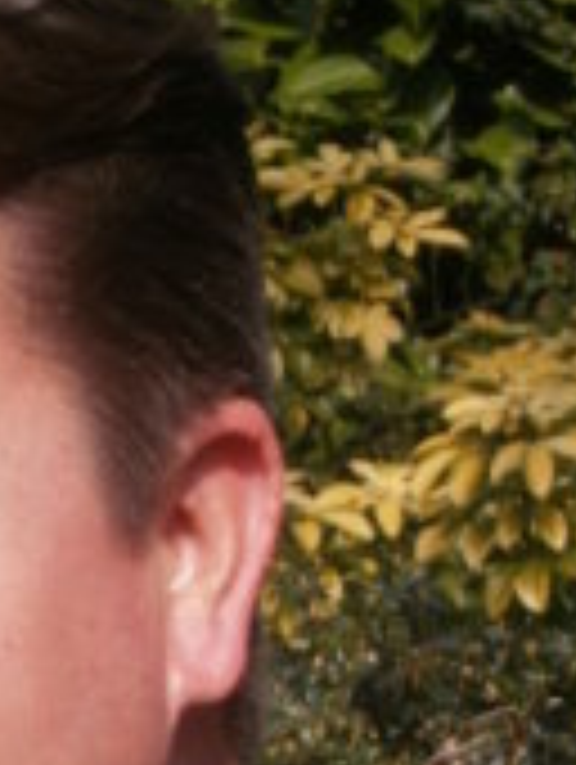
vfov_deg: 7.0
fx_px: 6241
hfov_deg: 5.2
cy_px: 853
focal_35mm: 282
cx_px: -302
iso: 100
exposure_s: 1/400
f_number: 5.5
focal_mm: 15.91
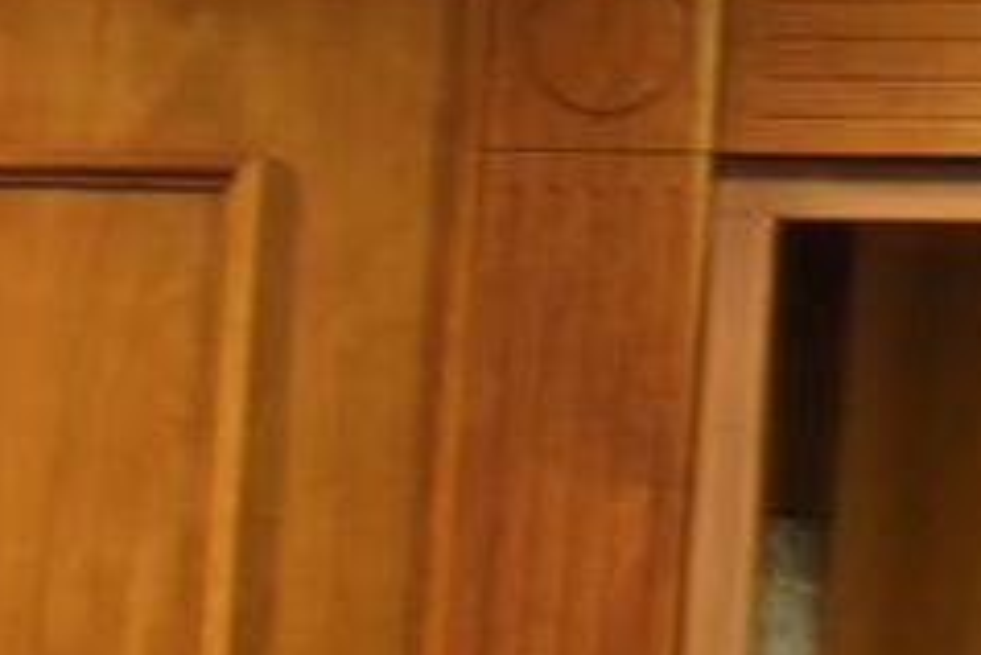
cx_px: -1447
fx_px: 16823
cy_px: 1800
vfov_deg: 2.2
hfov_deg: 3.3
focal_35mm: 617
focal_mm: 105
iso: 1600
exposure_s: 1/100
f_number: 4
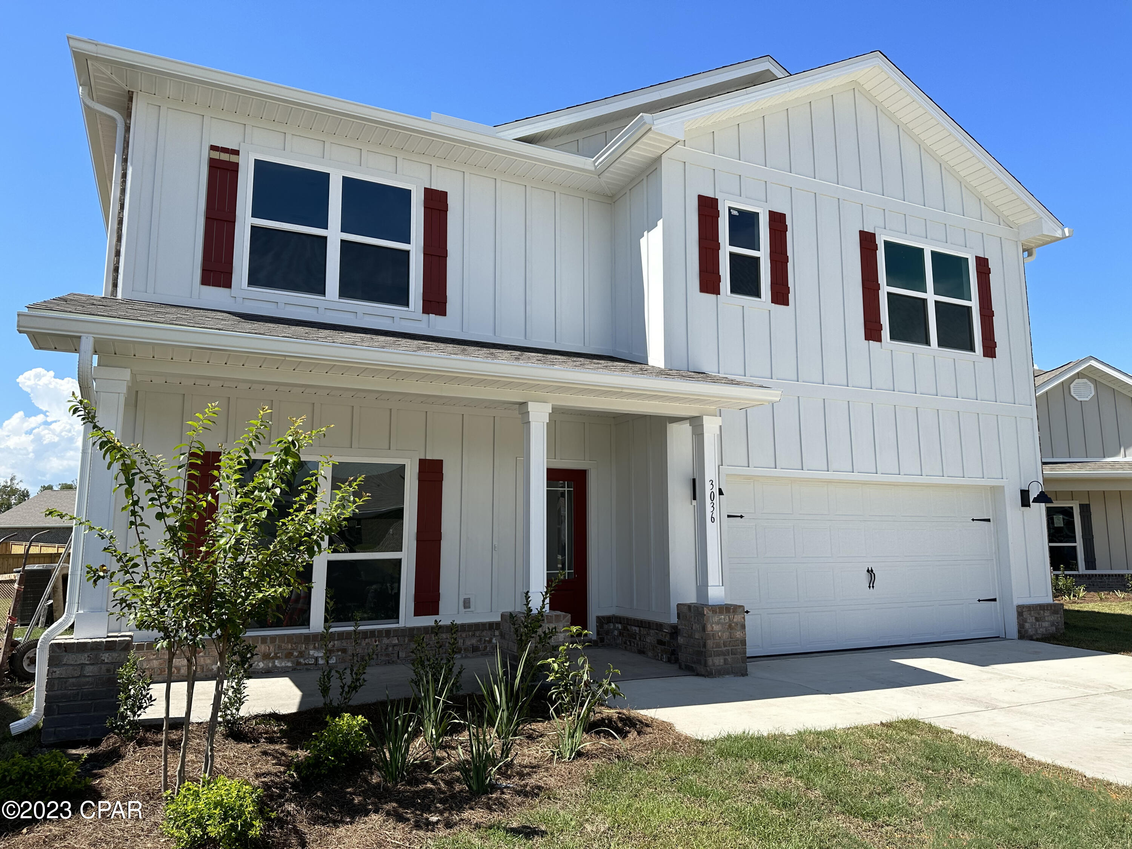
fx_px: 785
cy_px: 424
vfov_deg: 56.8
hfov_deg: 71.6
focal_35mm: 24
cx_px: 566
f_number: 1.78
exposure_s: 1/3861
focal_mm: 6.86
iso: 80
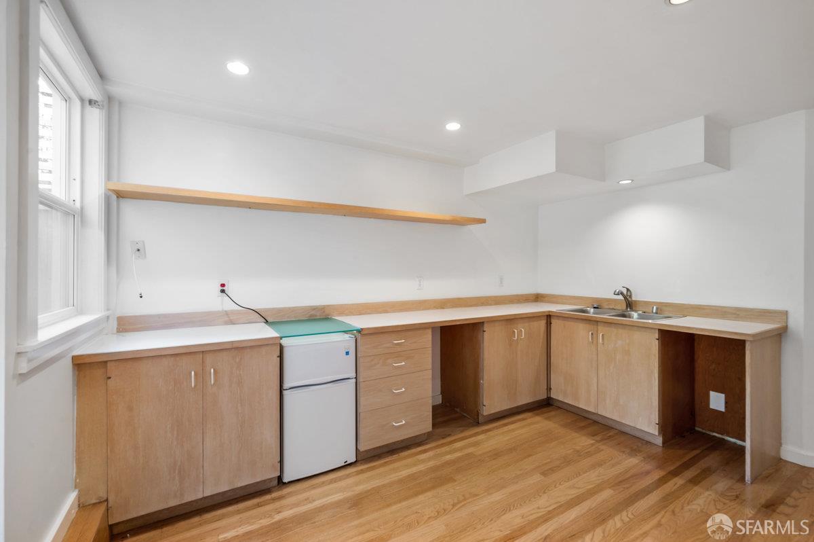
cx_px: 407
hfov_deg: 98.6
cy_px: 271
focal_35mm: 16
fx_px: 350
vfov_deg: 75.4
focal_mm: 15.5
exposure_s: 1/3
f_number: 9
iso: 400
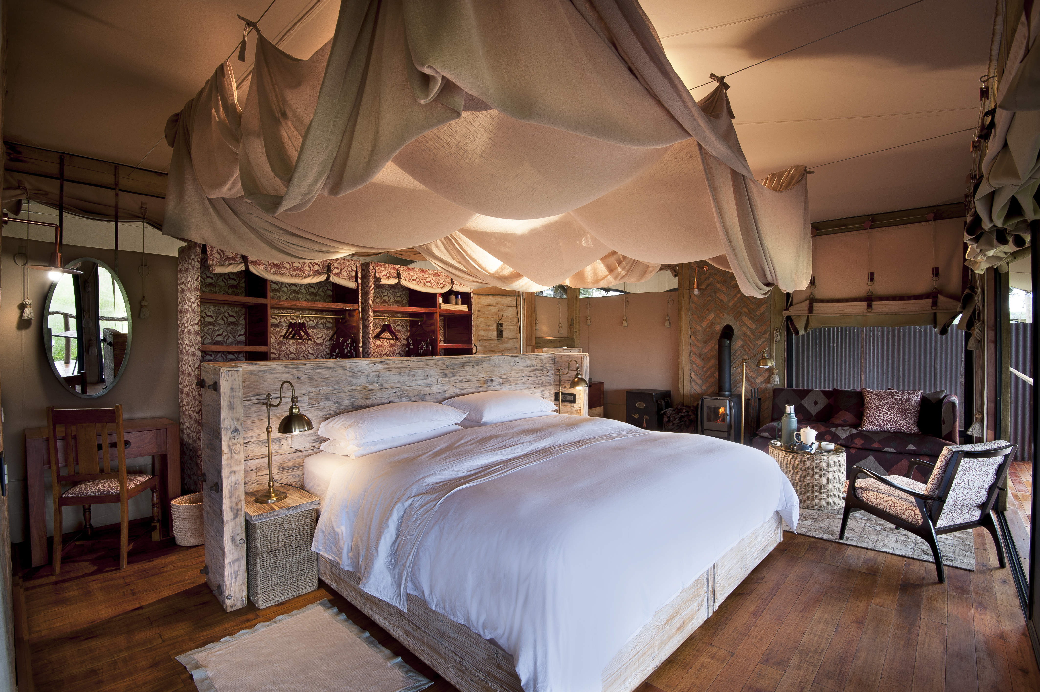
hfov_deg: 96.8
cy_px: 346
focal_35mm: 16
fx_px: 462
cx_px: 520
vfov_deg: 73.7
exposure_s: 1/8
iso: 200
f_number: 9.5
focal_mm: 16
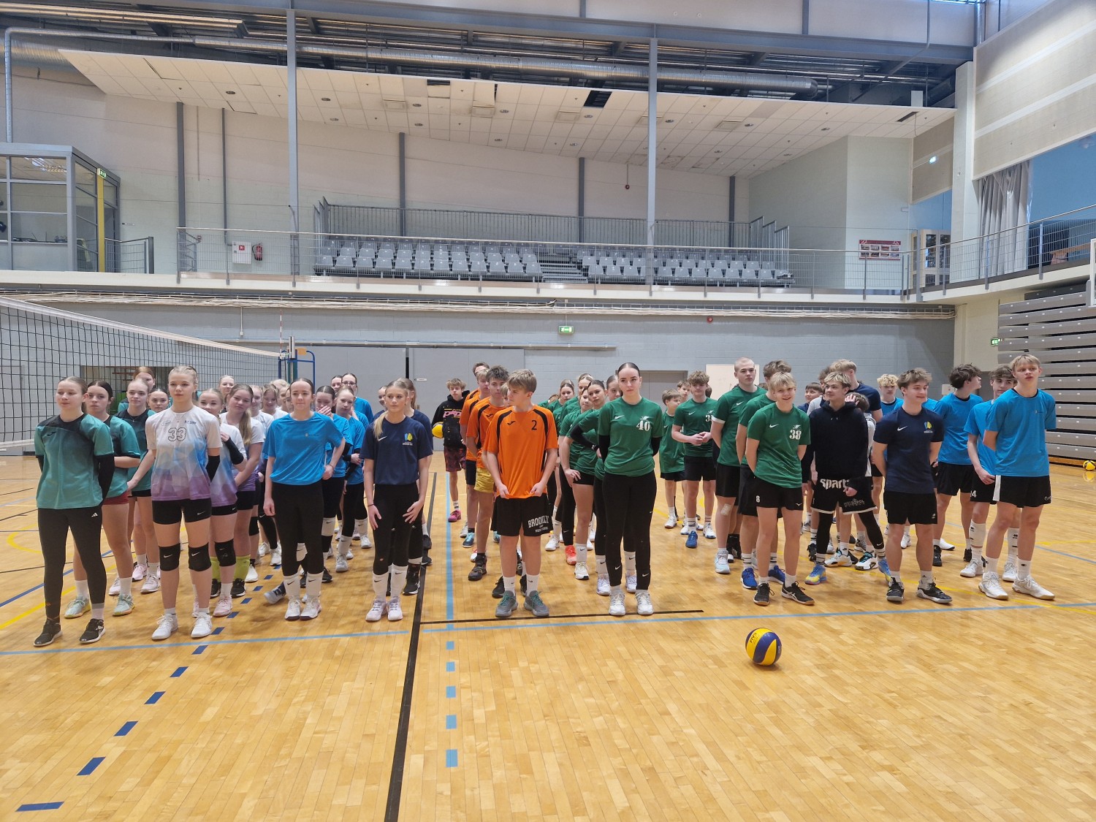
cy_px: 411
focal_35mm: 23
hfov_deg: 73.9
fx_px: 728
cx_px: 548
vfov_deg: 58.9
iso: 50
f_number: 1.8
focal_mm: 5.4
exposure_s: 1/180
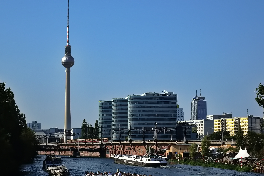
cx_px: 161
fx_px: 748
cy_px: 112
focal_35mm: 102
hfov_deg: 20.0
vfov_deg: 13.4
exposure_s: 1/800
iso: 80
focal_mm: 27.11
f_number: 4
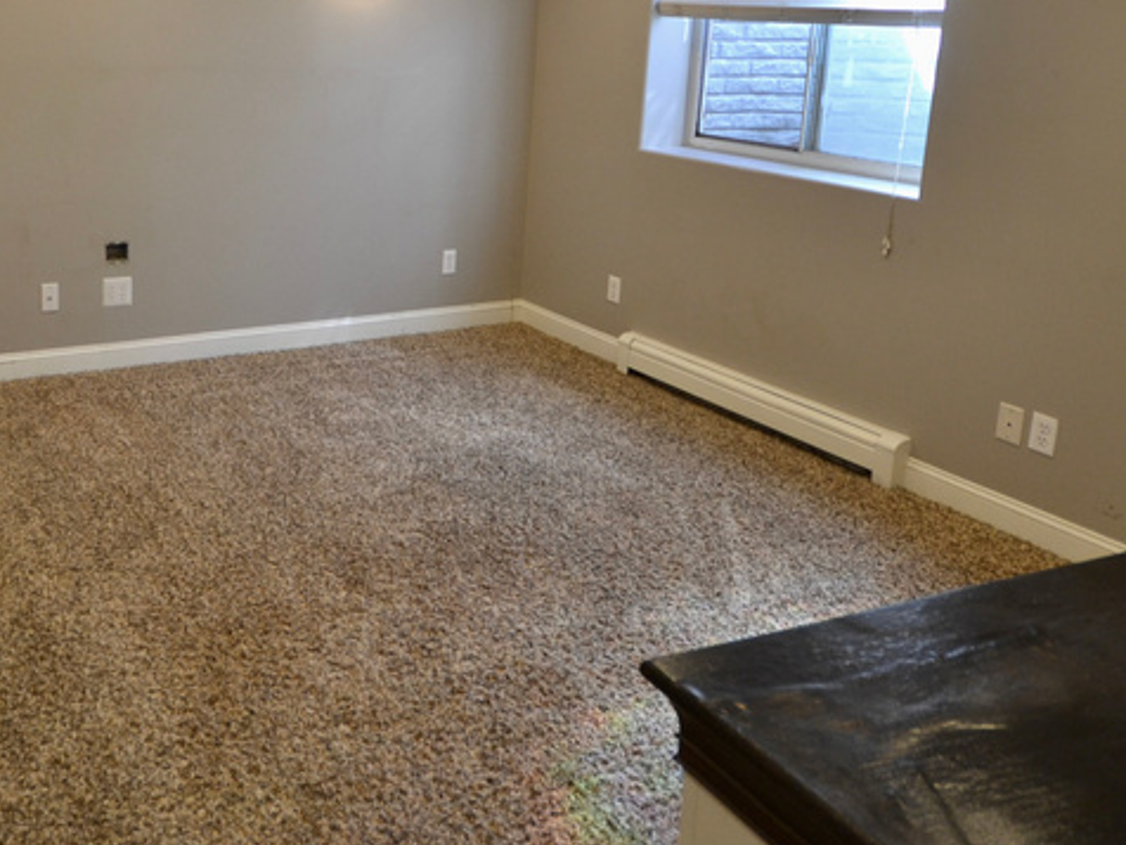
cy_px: 167
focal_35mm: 31
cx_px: 244
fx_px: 1008
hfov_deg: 54.8
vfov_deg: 43.3
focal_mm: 10
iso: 400
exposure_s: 1/60
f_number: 4
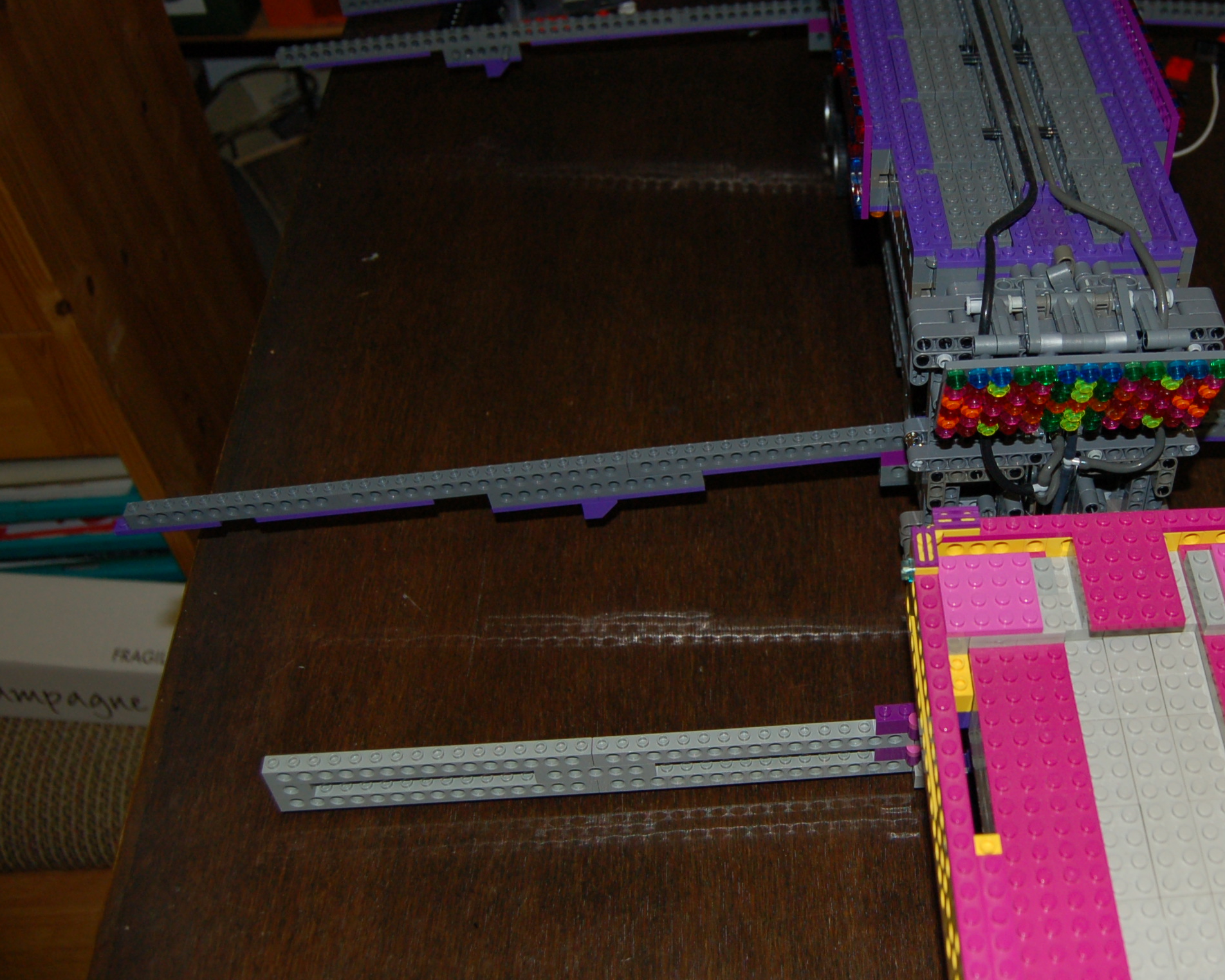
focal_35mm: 40
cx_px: 932
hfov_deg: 44.1
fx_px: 1450
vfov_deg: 37.3
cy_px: 440
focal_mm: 18
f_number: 3.5
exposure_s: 1/60
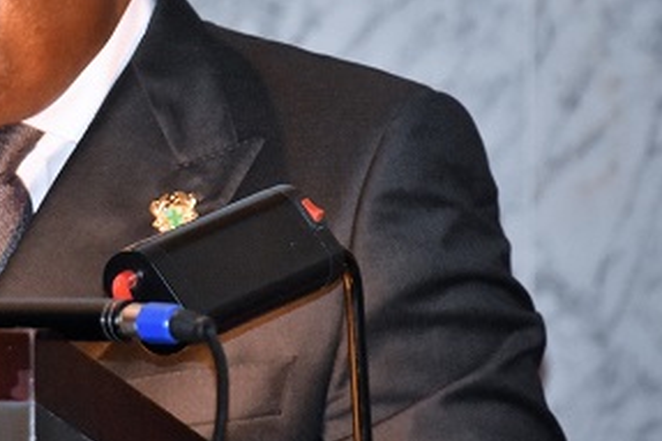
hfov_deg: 2.7
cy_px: 31
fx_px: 13838
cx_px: 141
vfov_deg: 1.8
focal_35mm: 753
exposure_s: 1/60
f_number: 6.7
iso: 3200
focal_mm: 240
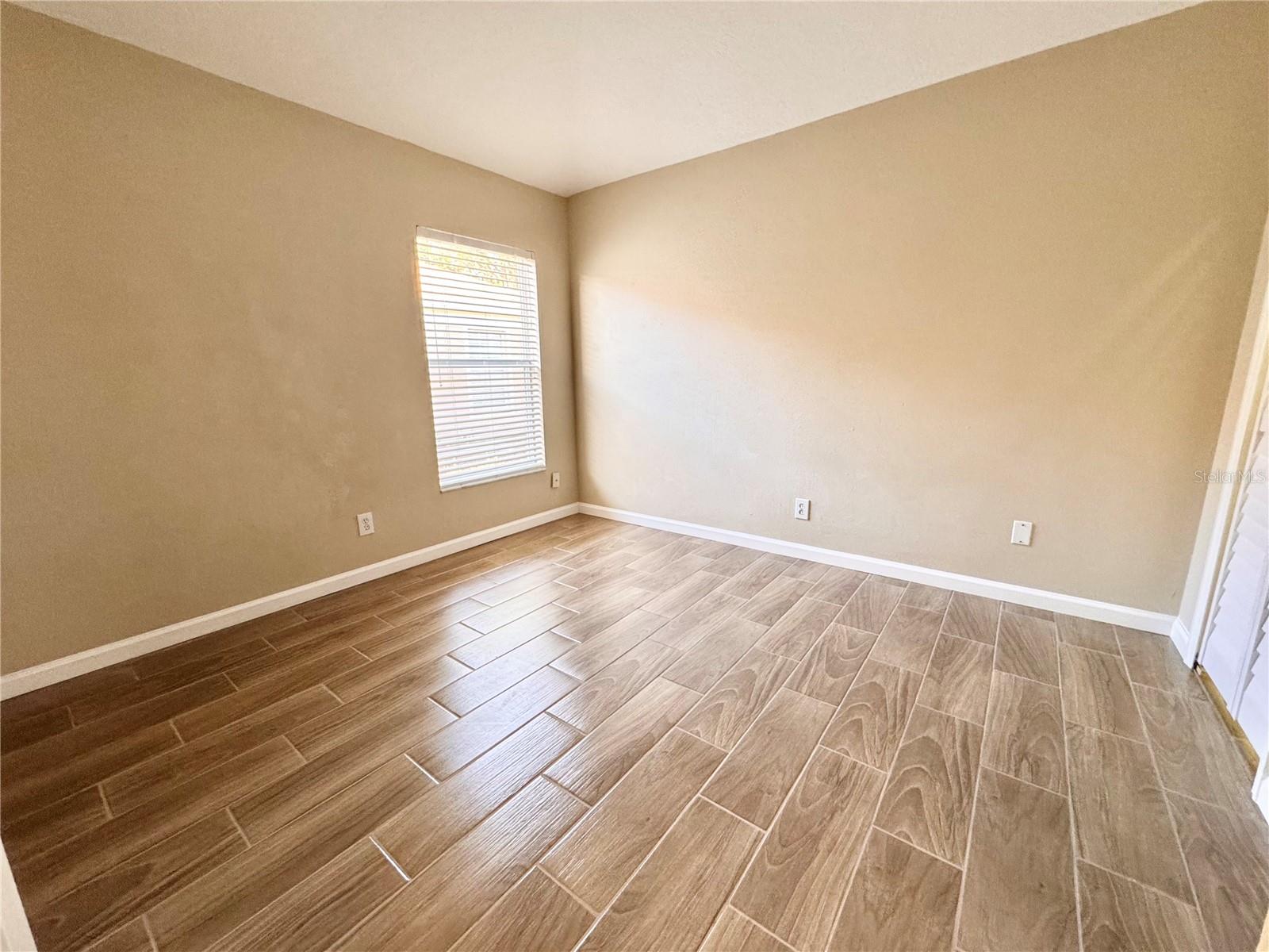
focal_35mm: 14
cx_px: 634
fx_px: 513
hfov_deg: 102.1
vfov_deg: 85.7
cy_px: 476
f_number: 2.2
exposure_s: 1/120
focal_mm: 2.22
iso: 250
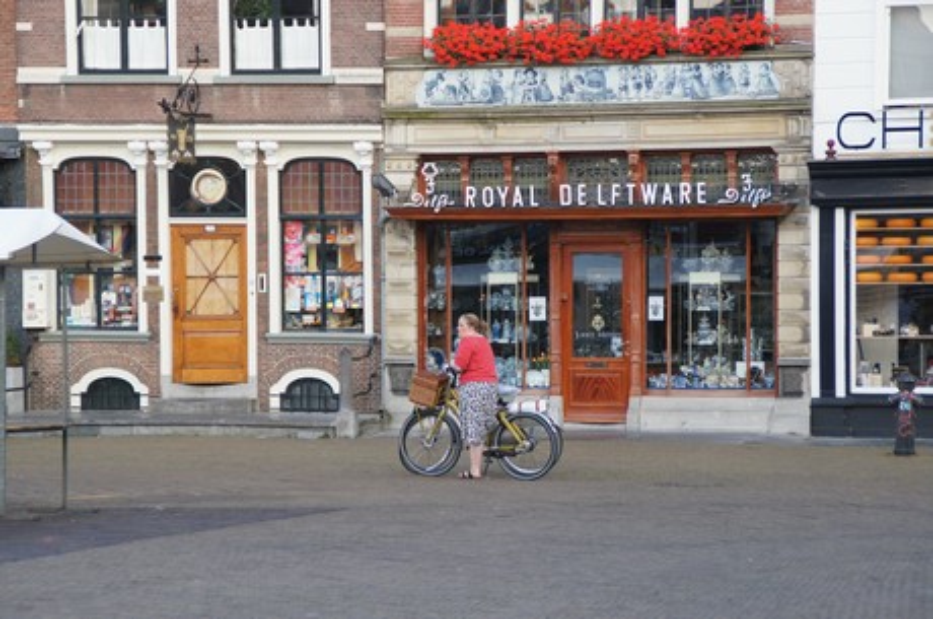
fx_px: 3493
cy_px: 310
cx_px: 466
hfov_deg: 15.2
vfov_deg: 10.1
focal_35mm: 135
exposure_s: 1/160
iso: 320
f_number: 5.6
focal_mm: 90
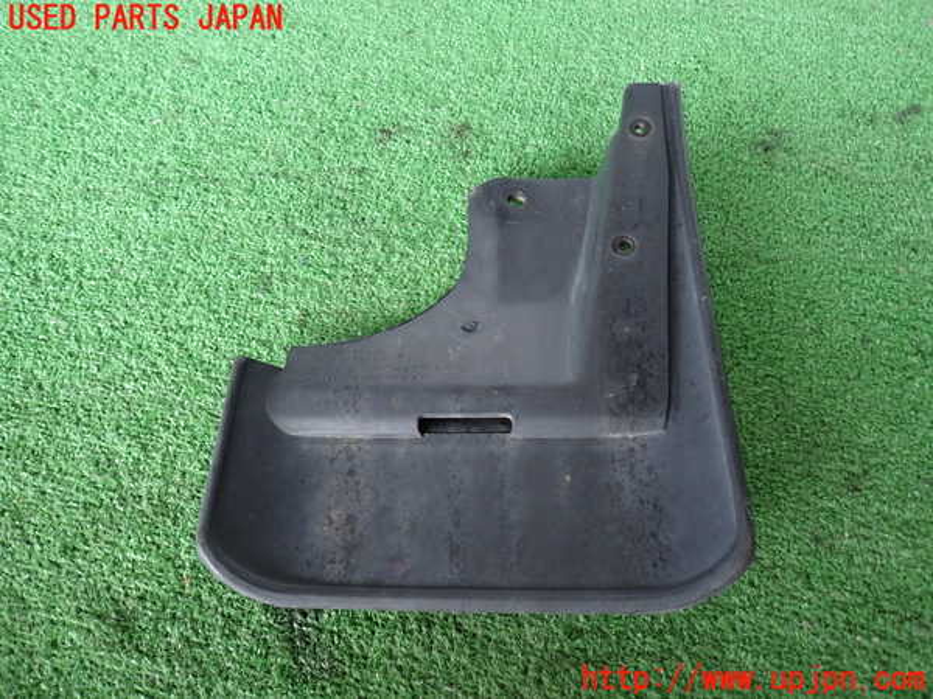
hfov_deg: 69.4
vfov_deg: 54.9
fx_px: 674
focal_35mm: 25
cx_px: 466
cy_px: 350
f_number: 2
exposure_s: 1/30
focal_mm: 4.5
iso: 200
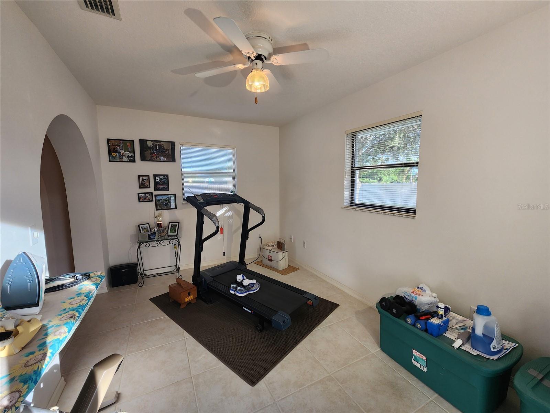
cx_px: 275
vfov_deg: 89.9
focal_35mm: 13
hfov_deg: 106.2
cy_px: 206
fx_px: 207
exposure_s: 1/60
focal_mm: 2.2
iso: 80
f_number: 2.2
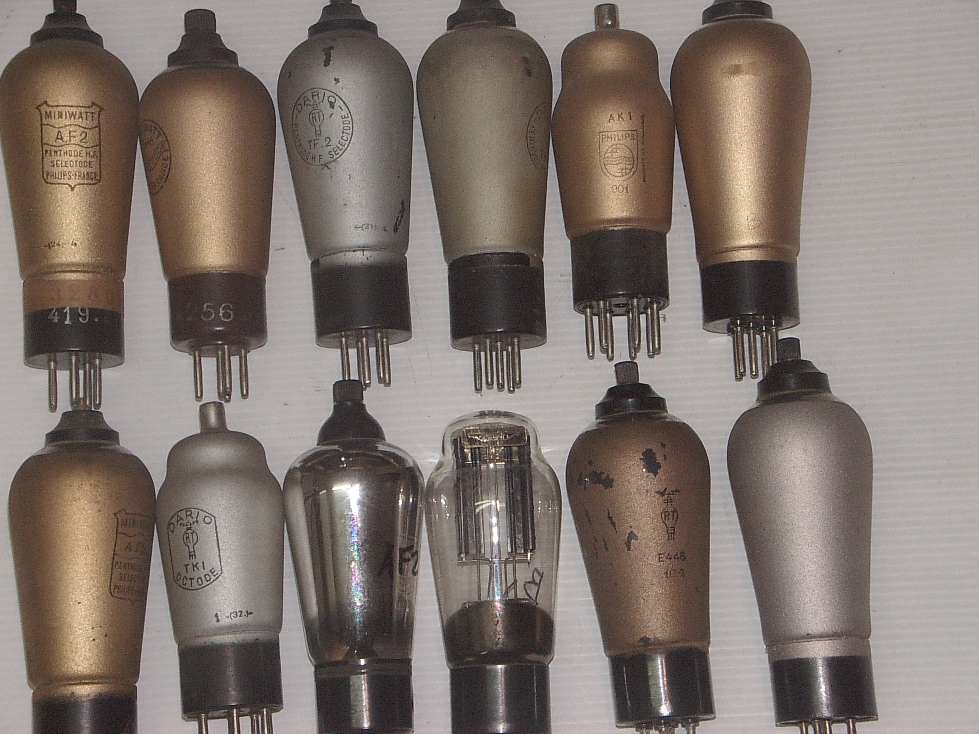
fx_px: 2998
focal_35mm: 106
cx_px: 490
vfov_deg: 14.0
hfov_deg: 18.5
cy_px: 367
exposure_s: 1/50
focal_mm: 16.5
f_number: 3.4
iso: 200
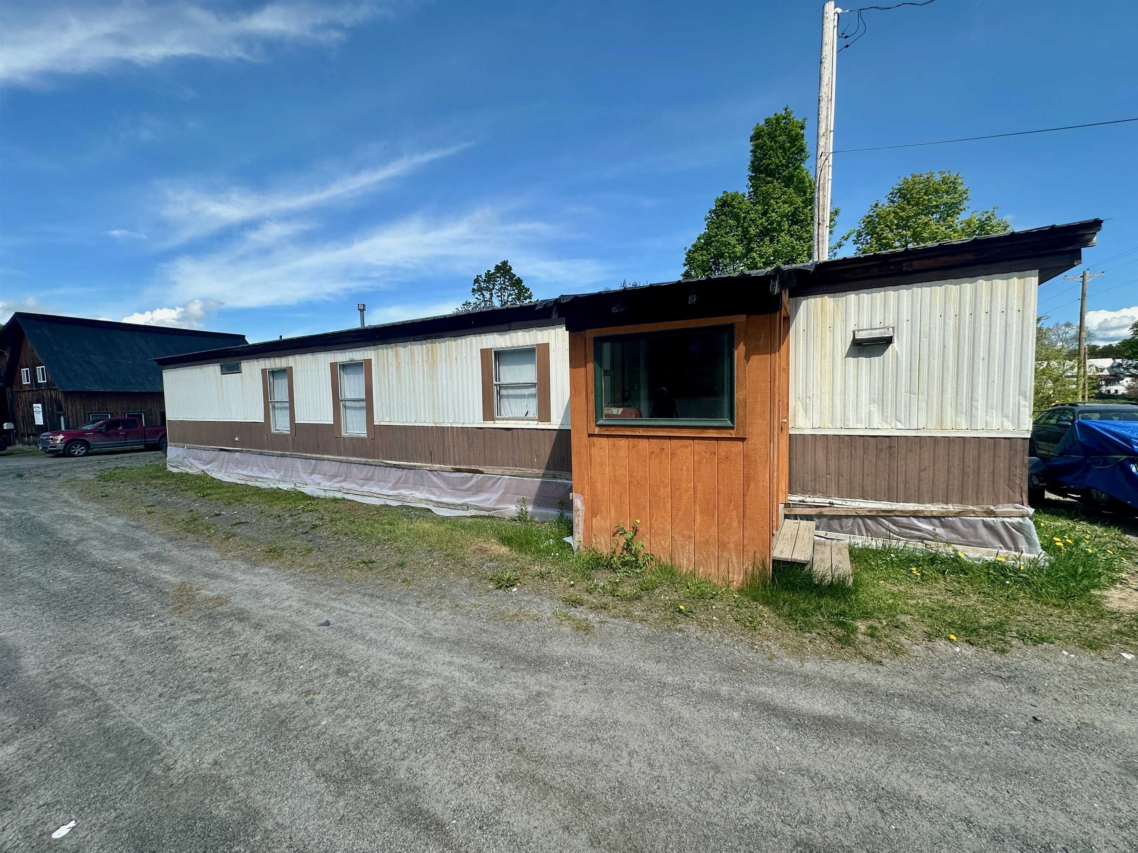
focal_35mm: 14
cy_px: 426
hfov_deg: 102.1
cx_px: 569
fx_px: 460
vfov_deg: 85.7
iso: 40
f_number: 2.2
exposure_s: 1/1435
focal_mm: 2.22
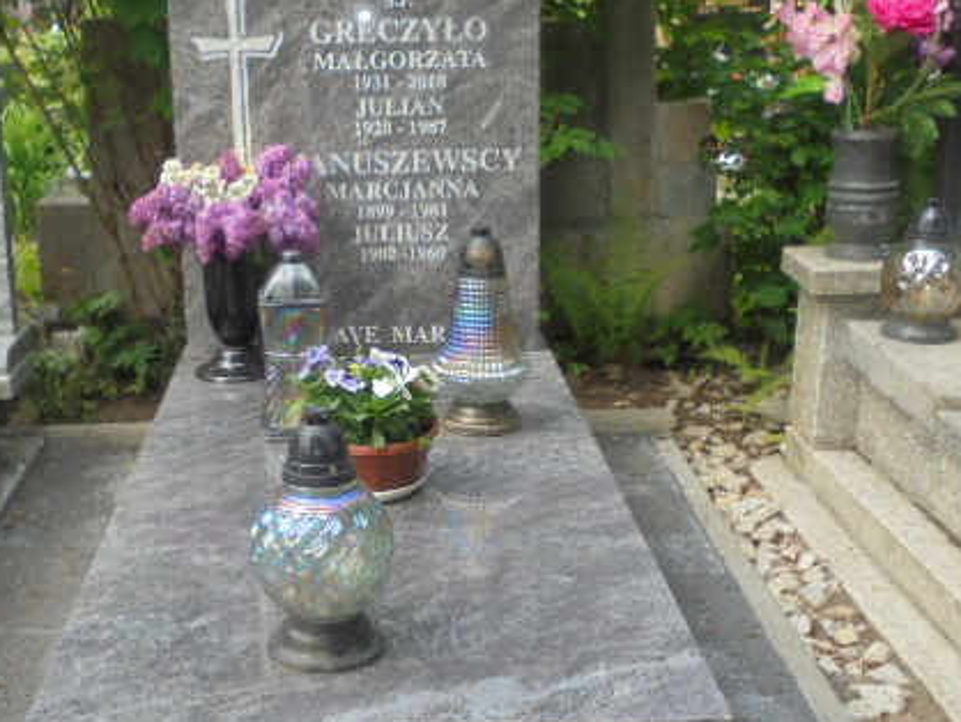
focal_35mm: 52
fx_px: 1444
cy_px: 437
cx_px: 393
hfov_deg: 36.7
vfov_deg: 28.0
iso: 100
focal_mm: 6.1
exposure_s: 1/125
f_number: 4
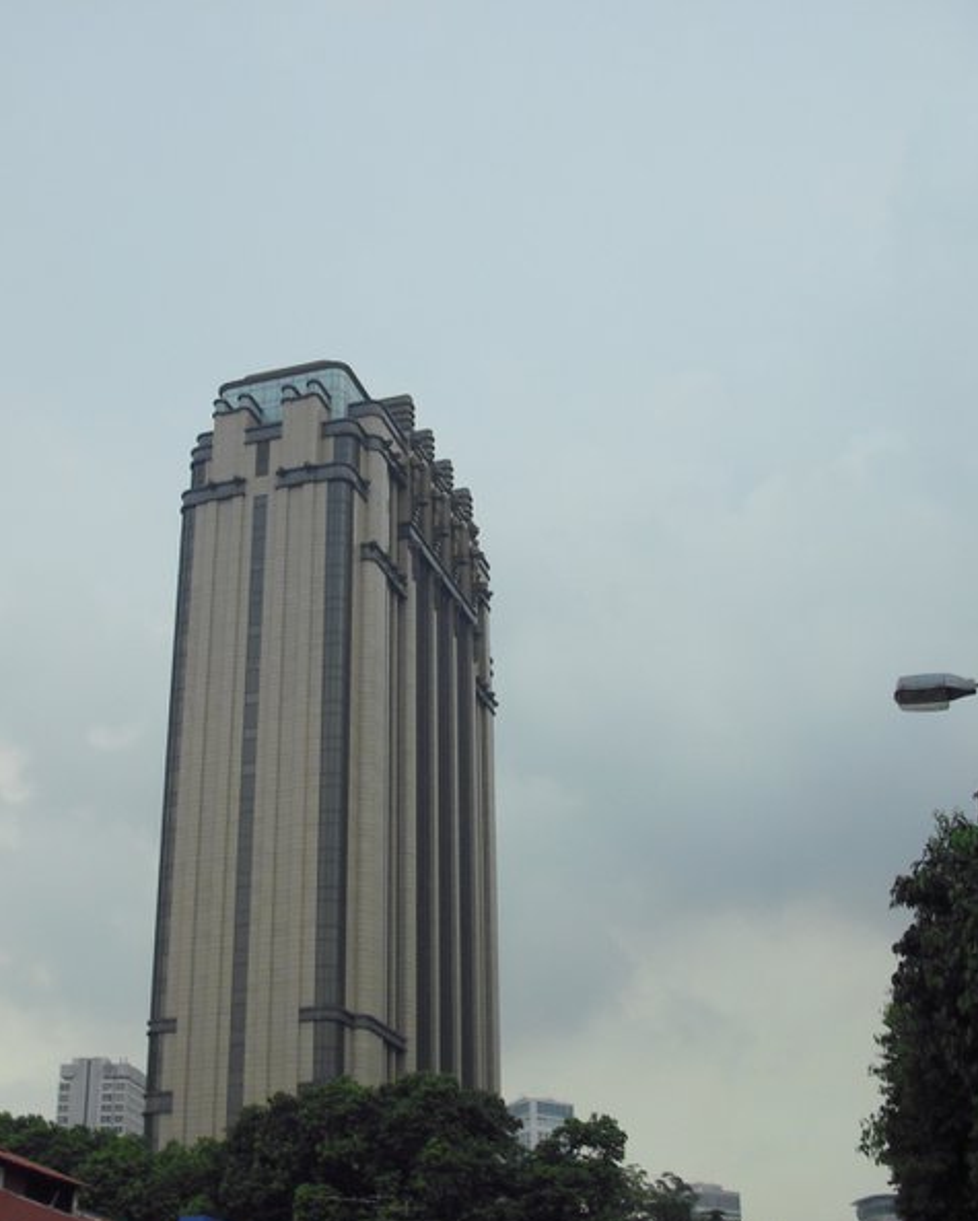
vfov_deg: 37.3
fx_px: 1808
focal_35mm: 50
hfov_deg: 30.2
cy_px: 616
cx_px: 391
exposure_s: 1/200
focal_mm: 6.2
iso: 100
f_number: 8
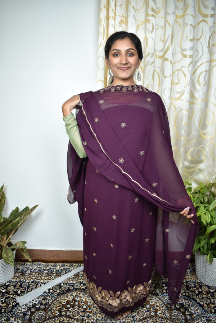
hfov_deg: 47.9
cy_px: 162
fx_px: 243
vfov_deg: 67.4
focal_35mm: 27
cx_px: 108
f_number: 3.5
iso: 200
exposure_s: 1/40
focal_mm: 18
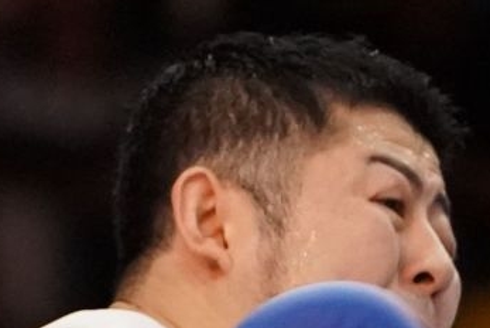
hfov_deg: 2.2
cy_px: 701
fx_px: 12846
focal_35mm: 943
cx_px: 709
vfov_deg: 1.5
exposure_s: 1/1000
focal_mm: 182
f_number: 2.8
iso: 6400
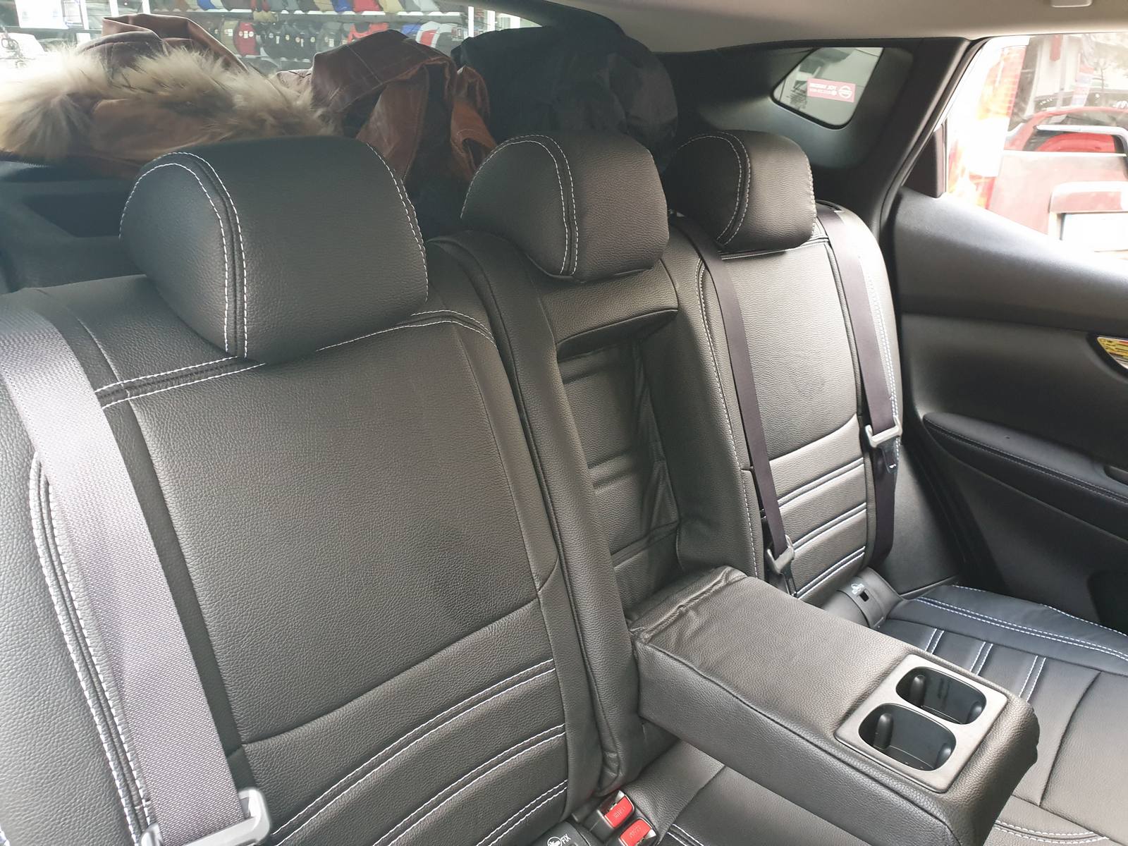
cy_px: 423
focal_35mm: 26
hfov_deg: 67.3
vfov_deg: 53.1
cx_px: 564
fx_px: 847
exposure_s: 1/50
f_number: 2.4
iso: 320
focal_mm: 4.3
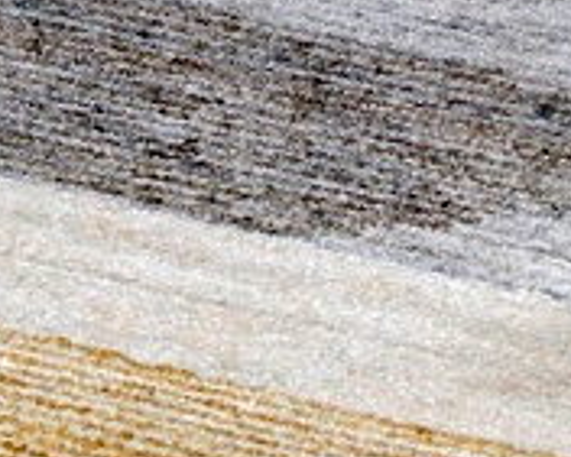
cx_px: 565
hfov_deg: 2.7
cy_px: -100
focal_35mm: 724
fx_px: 12242
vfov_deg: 2.1
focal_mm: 70
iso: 500
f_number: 25
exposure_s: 1/200
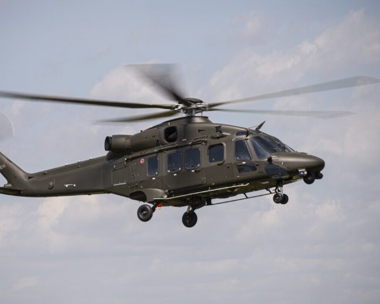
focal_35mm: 226
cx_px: 169
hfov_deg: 8.5
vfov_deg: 6.8
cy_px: 152
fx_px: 2543
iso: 140
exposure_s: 1/125
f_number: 5.3
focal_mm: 200
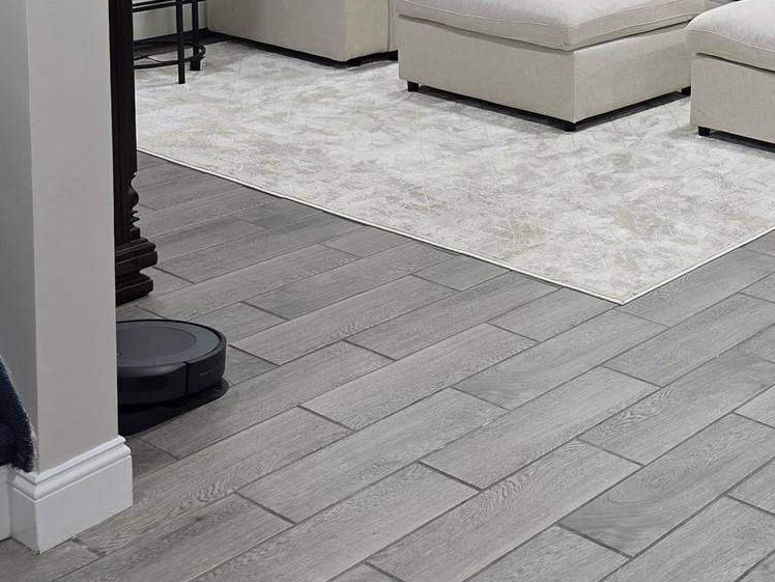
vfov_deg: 21.8
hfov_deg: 27.9
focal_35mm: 63
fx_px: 1410
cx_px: 861
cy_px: -90
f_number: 1.7
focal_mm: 6.3
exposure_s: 1/120
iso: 250
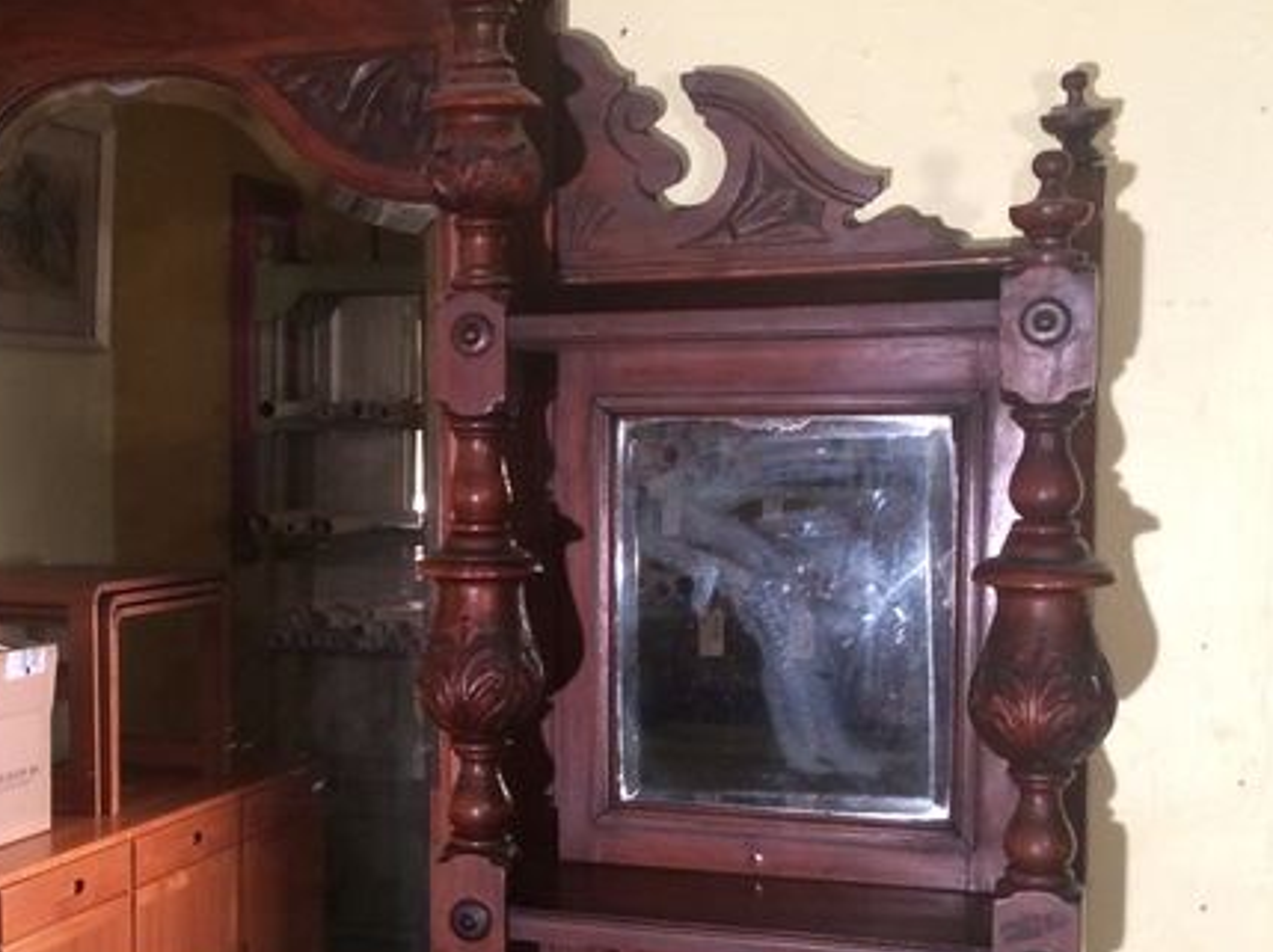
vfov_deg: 23.2
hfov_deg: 29.8
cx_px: 199
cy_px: 609
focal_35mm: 63
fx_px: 2315
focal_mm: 4.12
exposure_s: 1/30
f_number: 2.2
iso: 100
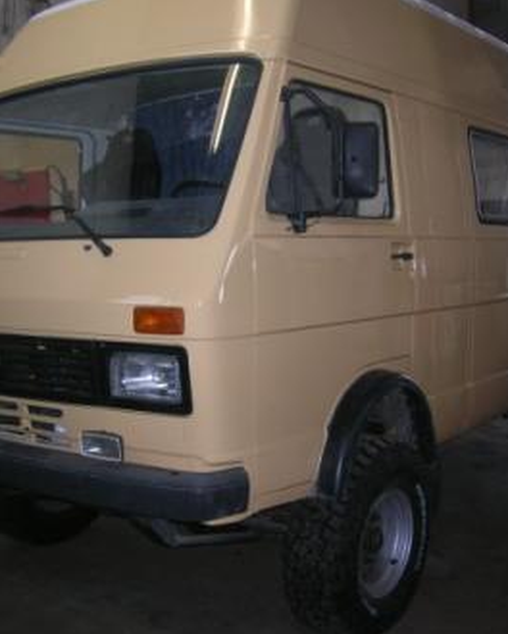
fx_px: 846
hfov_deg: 33.4
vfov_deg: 41.2
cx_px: 244
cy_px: 318
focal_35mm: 45
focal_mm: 5.7
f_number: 2.9
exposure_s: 1/60.1
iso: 97
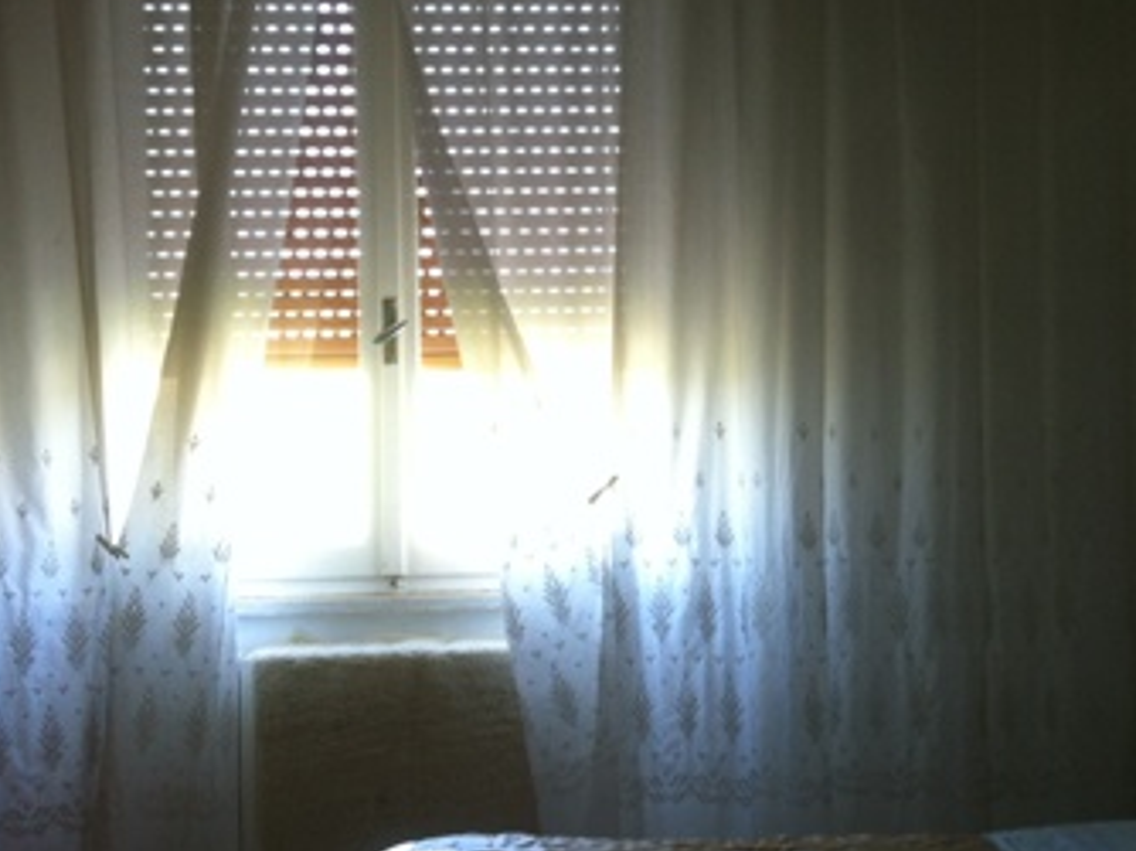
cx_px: 782
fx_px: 2197
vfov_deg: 21.8
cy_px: 310
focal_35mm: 67
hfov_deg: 28.7
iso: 80
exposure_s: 1/15
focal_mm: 3.85
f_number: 2.8
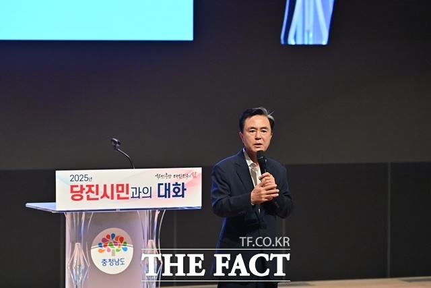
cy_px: 144
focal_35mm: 200
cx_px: 216
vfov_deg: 6.9
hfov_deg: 10.3
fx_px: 2395
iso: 2000
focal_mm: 200
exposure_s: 1/250
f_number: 5
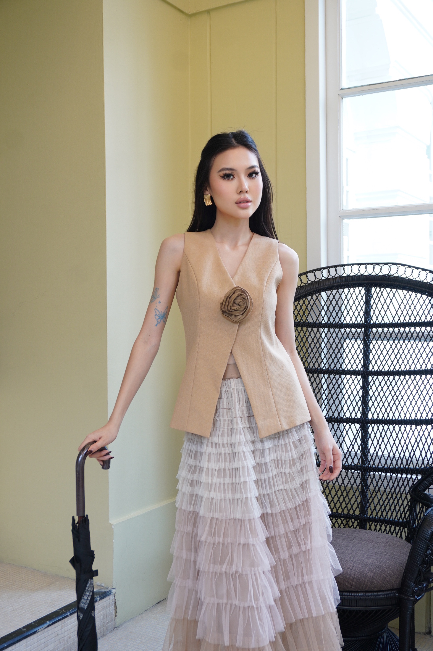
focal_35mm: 40
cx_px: 216
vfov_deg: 48.0
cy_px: 326
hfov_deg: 33.0
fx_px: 732
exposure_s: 1/20
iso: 200
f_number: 5.6
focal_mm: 27
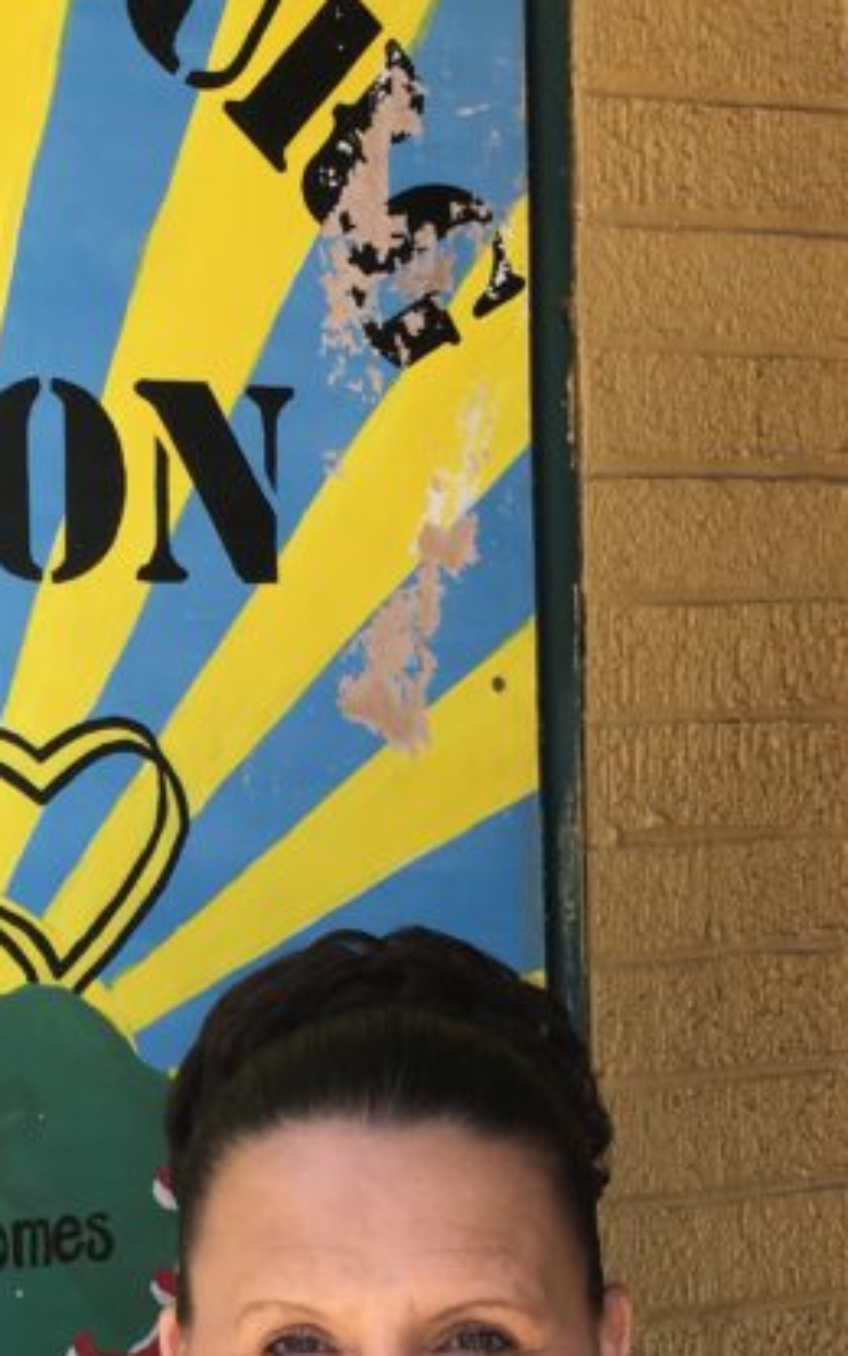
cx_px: -36
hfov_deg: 18.3
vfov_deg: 29.4
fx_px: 2551
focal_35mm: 69
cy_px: 966
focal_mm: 4.15
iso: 25
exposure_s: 1/207
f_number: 2.2
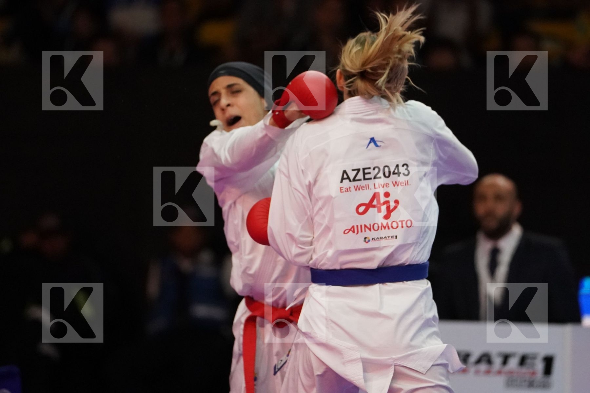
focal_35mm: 297
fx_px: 4867
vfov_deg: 4.6
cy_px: 196
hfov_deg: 6.9
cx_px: 295
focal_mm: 198
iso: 6400
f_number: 2.8
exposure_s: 1/1000
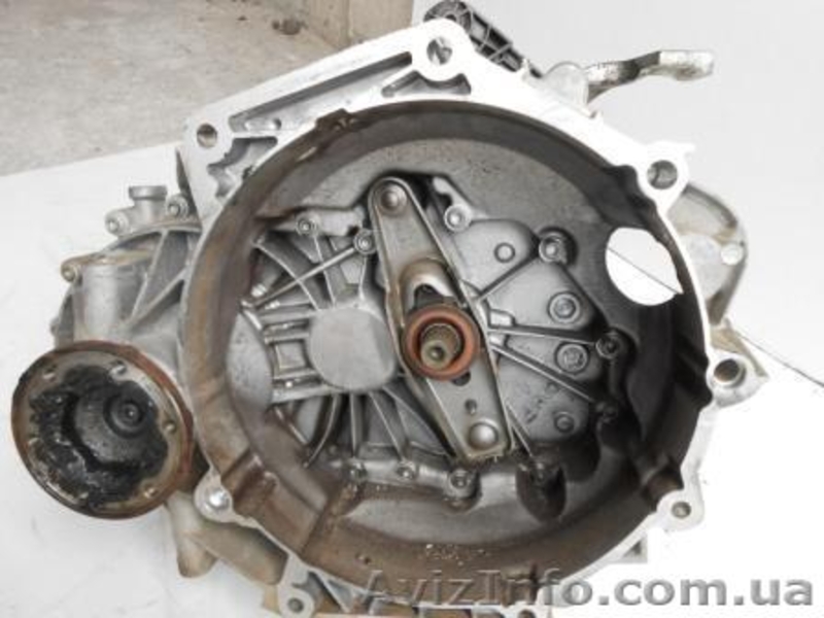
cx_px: 412
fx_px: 619
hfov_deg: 67.3
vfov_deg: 53.1
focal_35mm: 26
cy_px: 309
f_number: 3.5
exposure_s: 1/100
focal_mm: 4.6
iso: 80
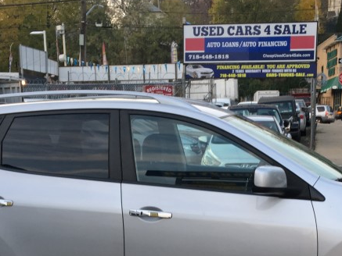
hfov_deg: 28.5
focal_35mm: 68
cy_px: 252
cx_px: 199
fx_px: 672
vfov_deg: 20.9
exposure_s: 1/120
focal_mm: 4.15
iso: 40
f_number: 2.2
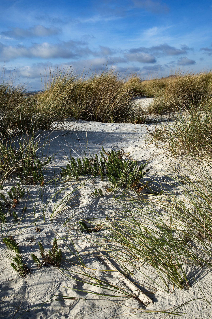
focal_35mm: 35
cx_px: 106
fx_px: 310
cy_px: 160
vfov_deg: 54.5
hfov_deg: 37.8
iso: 100
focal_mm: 35
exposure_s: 1/125
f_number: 16
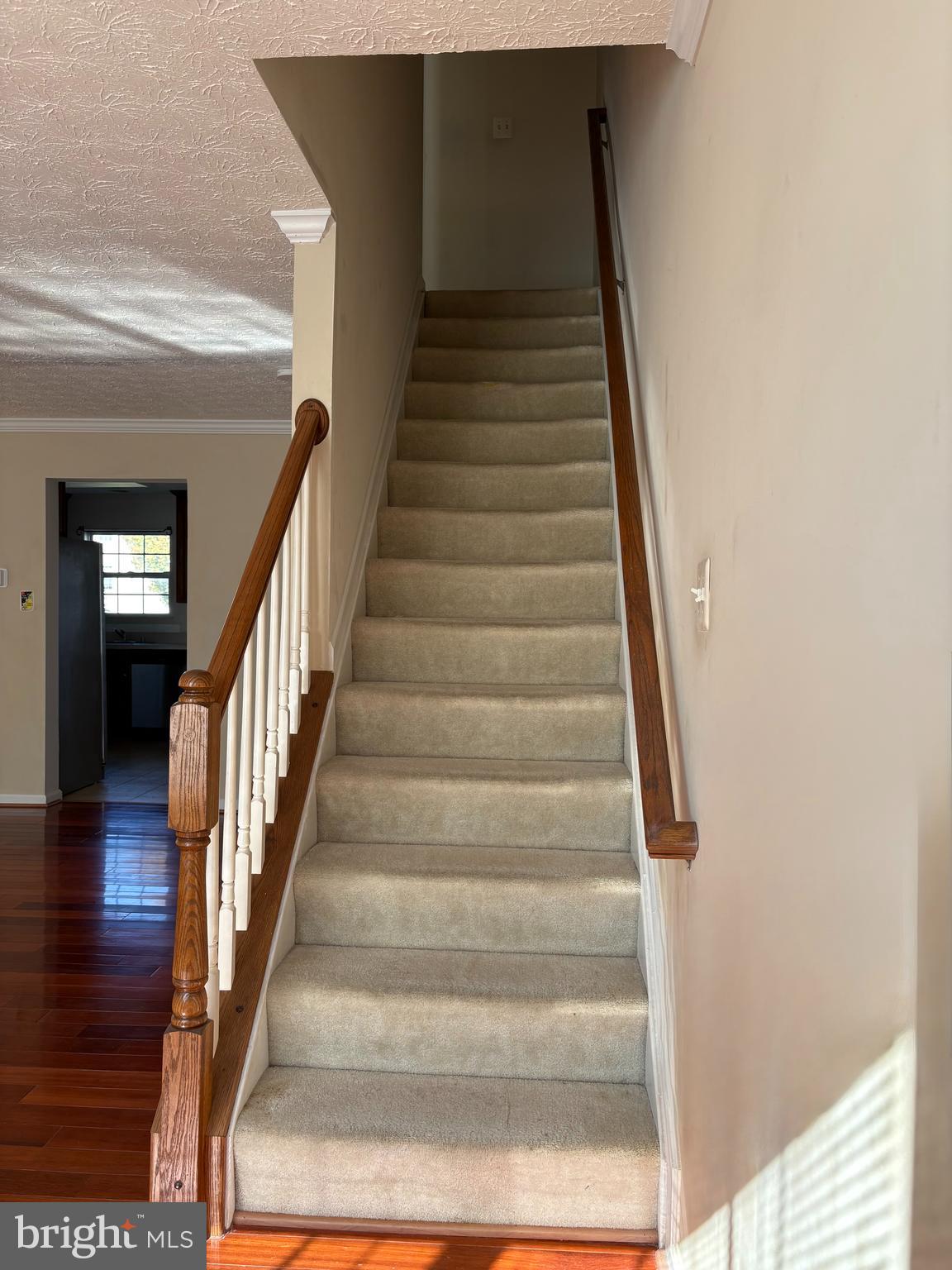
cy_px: 635
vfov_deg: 67.3
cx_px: 476
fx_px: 953
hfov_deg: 53.1
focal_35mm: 26
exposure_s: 1/138
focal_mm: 5.96
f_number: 1.6
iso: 32
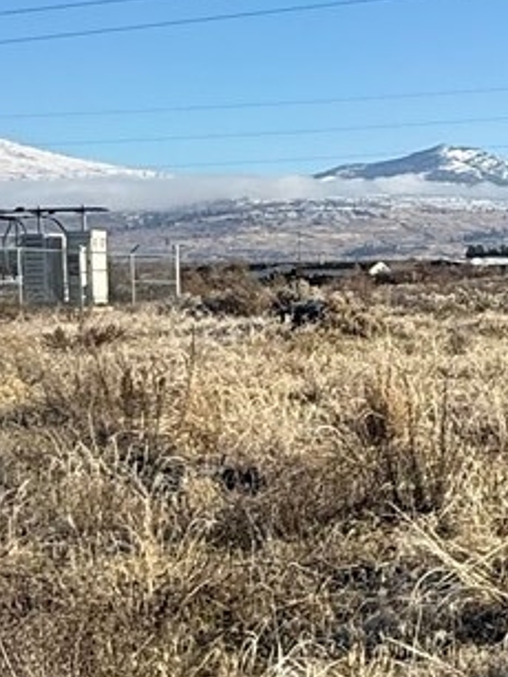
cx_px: 773
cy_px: 357
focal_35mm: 73
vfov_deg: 26.7
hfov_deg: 17.9
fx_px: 1429
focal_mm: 2.22
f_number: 2.2
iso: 50
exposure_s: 1/2092
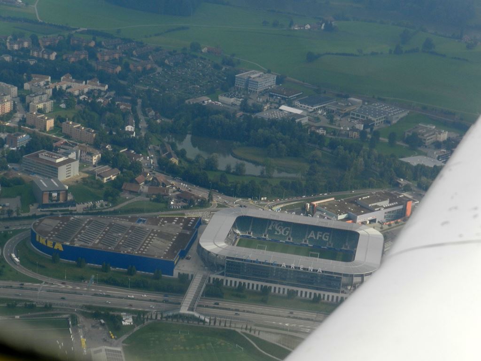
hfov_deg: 25.7
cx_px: 240
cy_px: 180
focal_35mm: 76
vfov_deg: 19.4
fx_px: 1056
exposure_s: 1/500
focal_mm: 13.5
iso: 160
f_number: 4.8
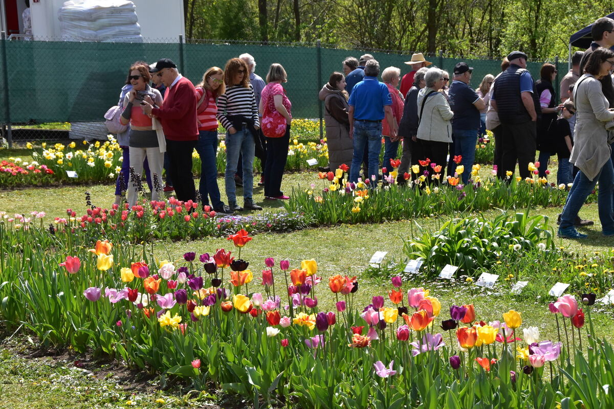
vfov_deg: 14.7
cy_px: 204
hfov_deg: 21.9
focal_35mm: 93
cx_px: 307
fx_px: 1586
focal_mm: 62
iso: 1250
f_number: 10
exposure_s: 1/1600
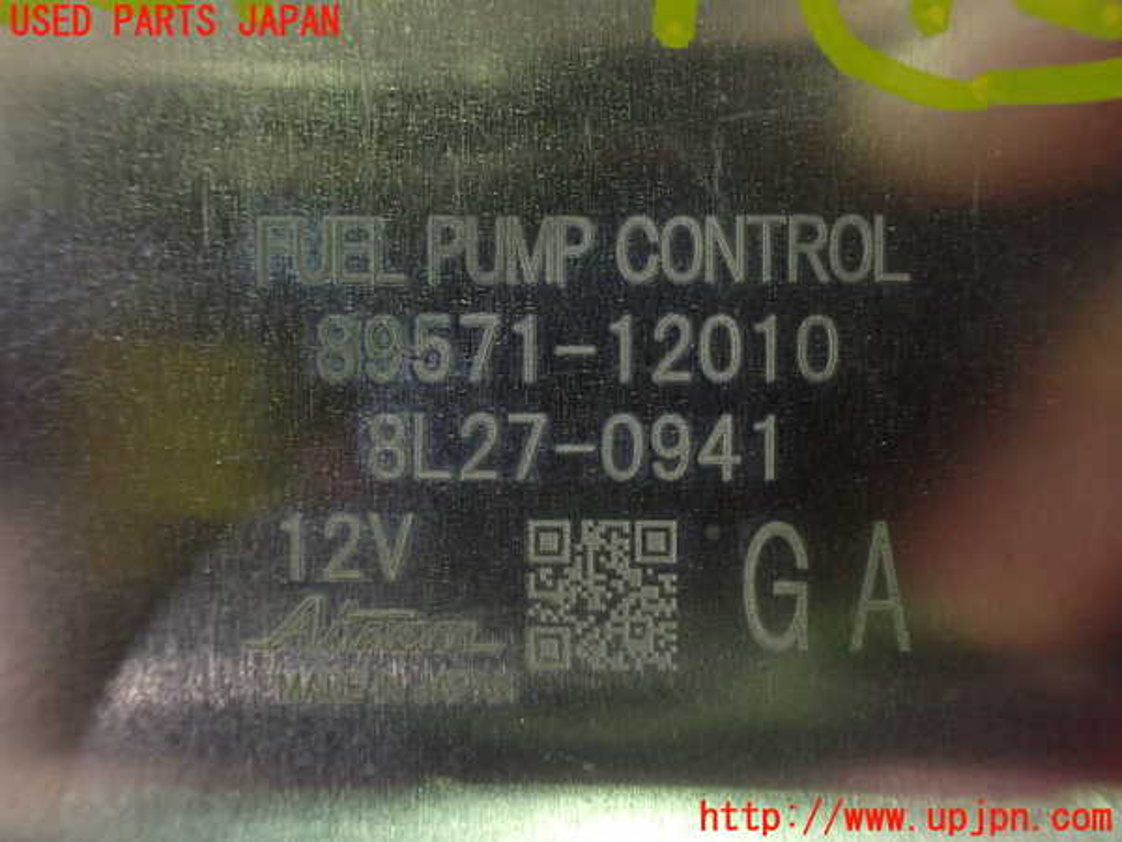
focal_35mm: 30
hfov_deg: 60.0
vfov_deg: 46.8
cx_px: 561
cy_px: 421
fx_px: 972
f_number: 2.3
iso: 800
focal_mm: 5.4
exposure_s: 1/60
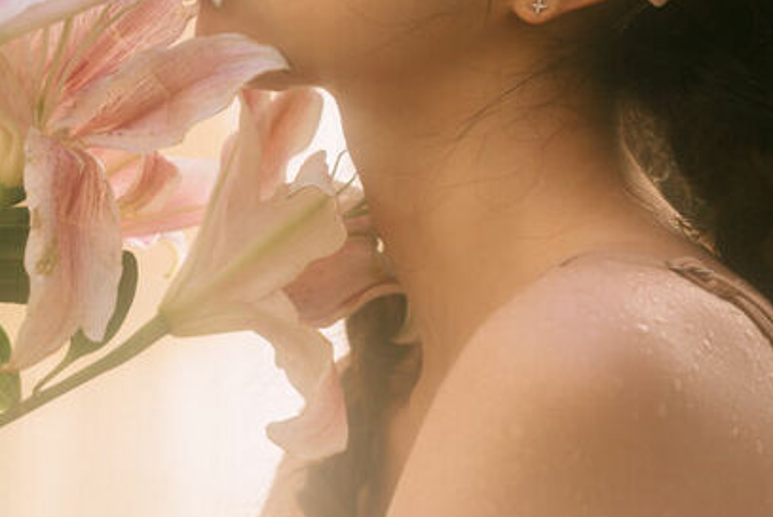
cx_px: 161
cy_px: 116
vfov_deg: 2.7
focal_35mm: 513
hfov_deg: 4.0
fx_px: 11023
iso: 100
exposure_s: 1/160
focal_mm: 200
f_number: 4
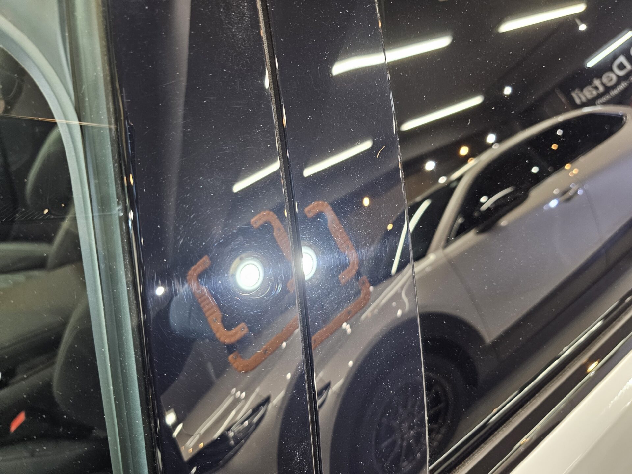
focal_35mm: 23
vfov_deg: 58.9
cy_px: 237
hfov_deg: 73.9
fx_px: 420
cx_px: 316
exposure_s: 1/32.4
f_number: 1.7
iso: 250
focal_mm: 6.3
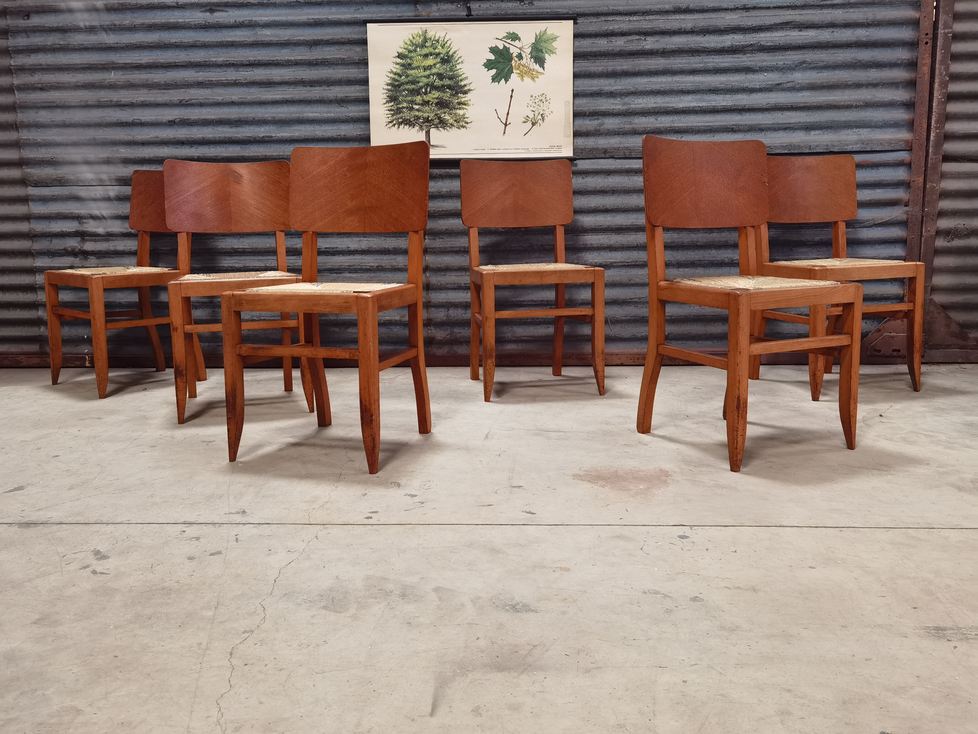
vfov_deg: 46.8
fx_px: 848
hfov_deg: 60.0
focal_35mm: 30
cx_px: 489
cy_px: 367
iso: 500
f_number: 1.9
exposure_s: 1/33.3
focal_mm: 6.71
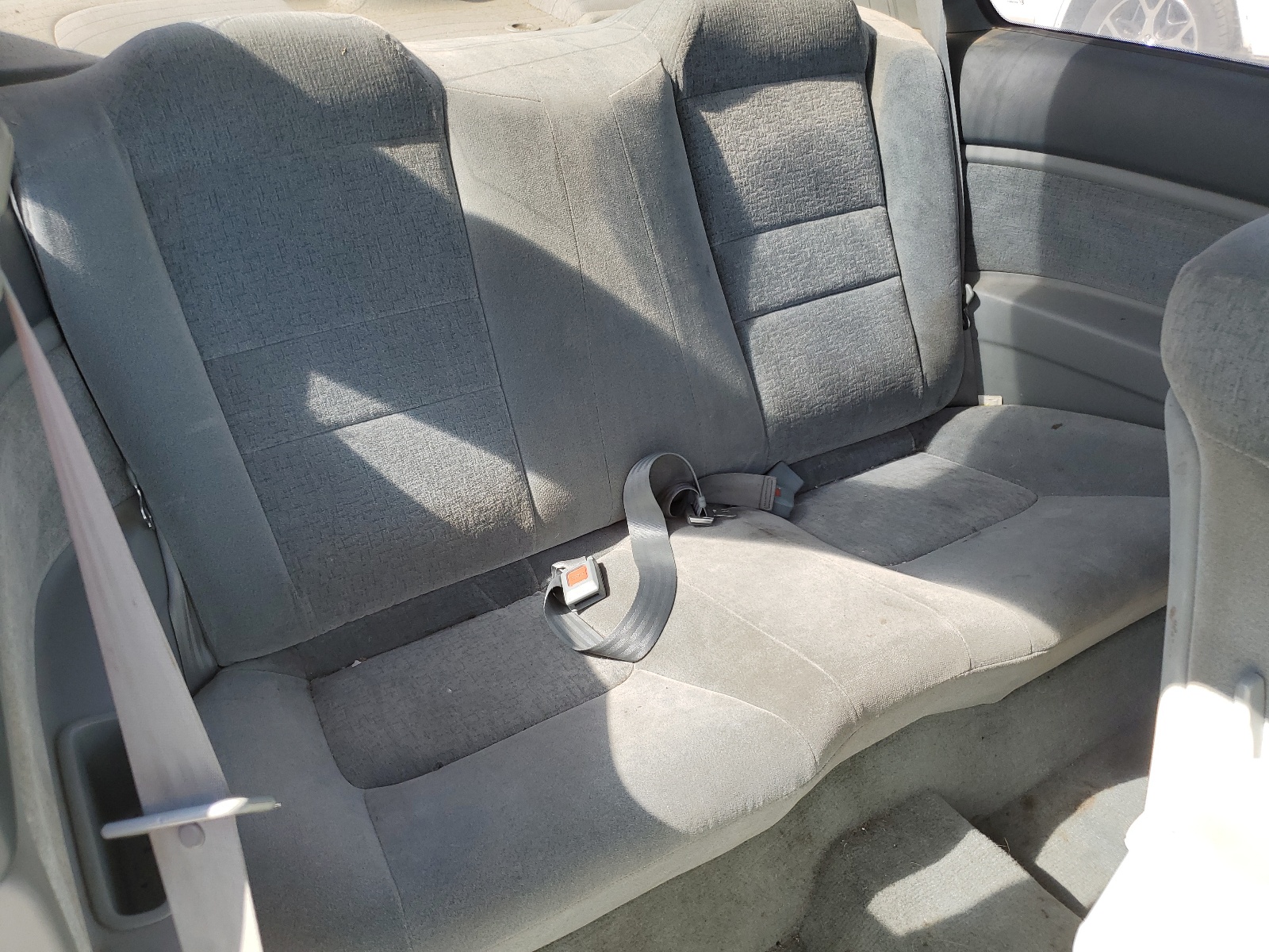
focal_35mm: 26
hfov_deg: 67.3
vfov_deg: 53.1
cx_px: 634
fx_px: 953
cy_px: 476
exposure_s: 1/345
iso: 50
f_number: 1.5
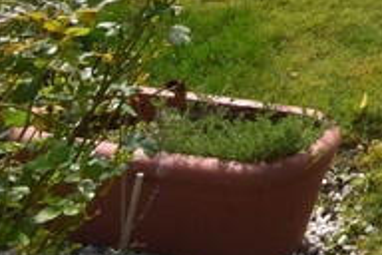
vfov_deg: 12.5
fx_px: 849
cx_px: 780
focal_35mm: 80
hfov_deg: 17.5
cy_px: -393
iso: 280
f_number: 11
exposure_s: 1/500
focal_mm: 10
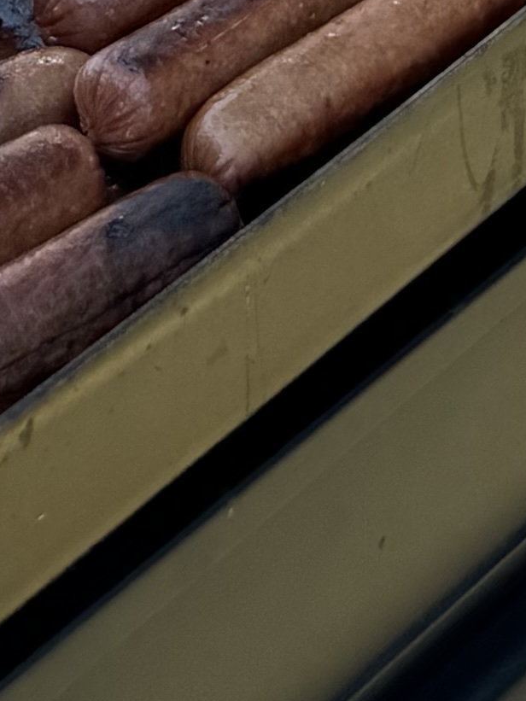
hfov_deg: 8.9
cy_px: -1640
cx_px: 258
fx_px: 3383
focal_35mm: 167
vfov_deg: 8.8
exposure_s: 1/1980
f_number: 1.78
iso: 80
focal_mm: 6.76
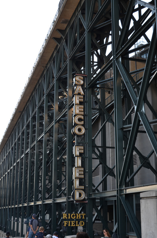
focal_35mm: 49
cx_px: 80
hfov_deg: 27.4
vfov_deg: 40.4
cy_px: 117
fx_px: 323
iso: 200
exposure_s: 1/200
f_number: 7.1
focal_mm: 32
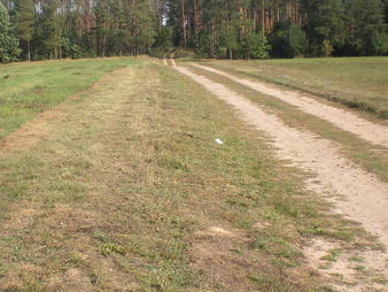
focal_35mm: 73
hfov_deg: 26.4
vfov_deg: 20.2
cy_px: 125
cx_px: 108
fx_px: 819
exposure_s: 1/337
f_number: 4.6
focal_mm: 6.3
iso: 64
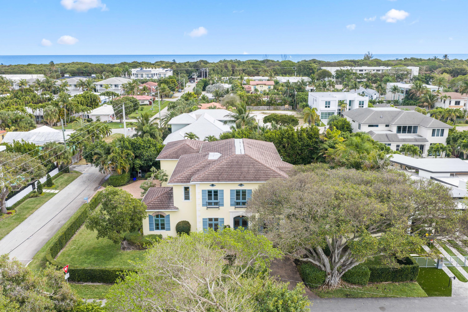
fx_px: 364
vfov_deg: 46.4
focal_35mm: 28
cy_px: 156
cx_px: 234
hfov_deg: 65.5
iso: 100
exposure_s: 1/60
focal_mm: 14.45
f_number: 5
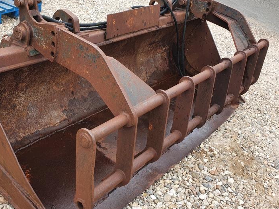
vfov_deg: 37.7
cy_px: 115
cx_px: 103
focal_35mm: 38
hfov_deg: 48.5
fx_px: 306
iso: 50
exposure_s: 1/142
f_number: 2.4
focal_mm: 4.32
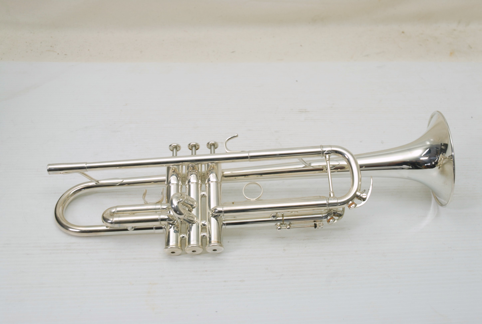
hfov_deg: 19.4
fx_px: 1409
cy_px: 162
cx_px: 241
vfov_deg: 13.1
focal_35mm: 105
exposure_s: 1/2.5
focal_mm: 70
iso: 100
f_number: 8
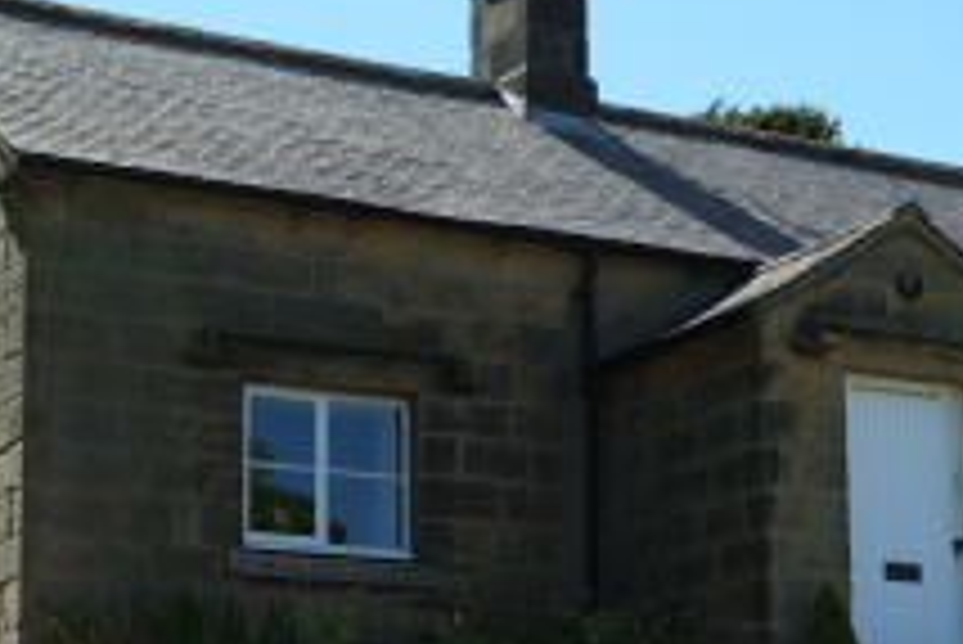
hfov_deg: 20.6
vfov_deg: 13.8
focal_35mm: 99
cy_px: 534
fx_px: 2650
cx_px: 598
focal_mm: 35
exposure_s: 1/350
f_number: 8
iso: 400
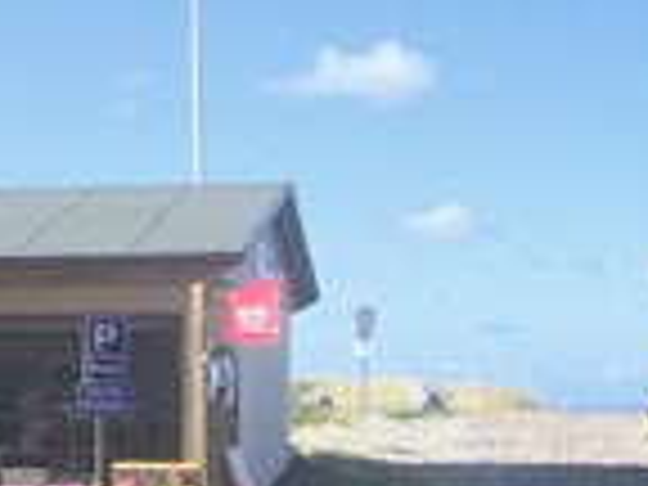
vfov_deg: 14.8
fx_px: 1872
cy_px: 160
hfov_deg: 18.7
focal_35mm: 100
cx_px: -94
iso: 64
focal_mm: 6.3
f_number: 4
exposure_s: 1/320
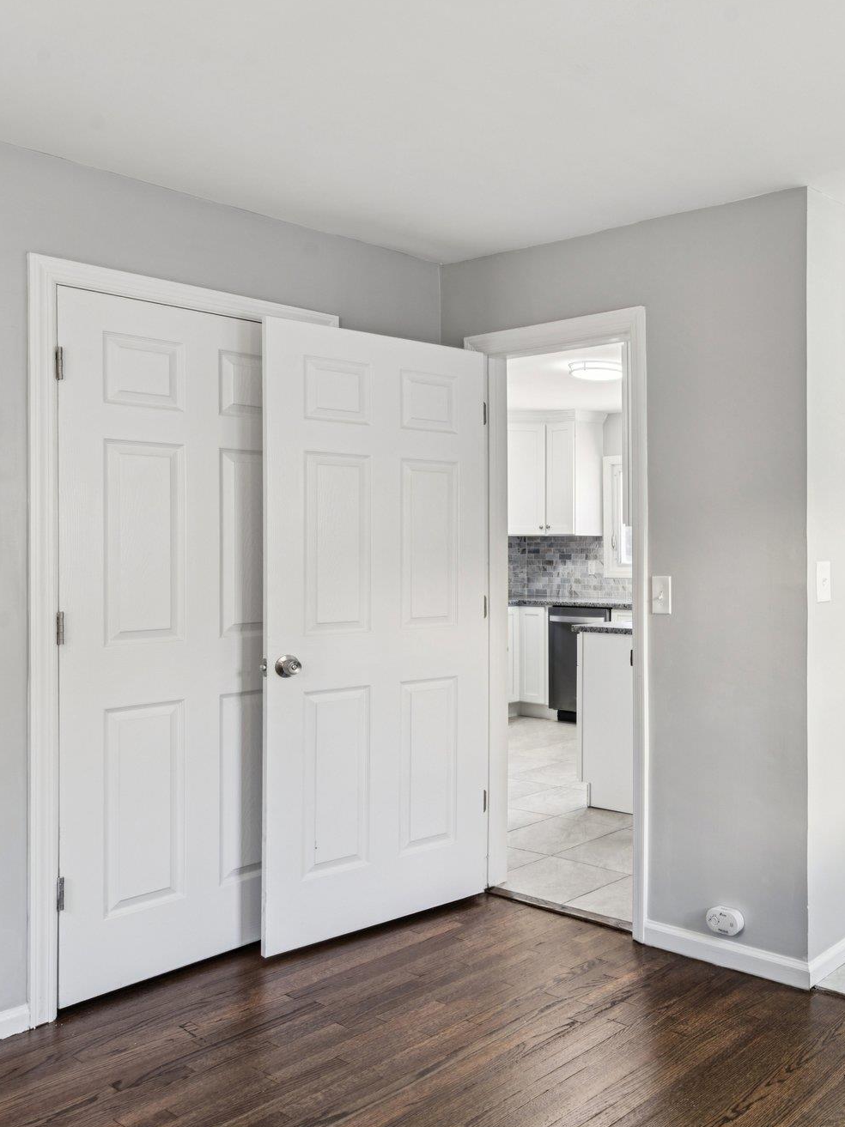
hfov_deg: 42.1
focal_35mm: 30
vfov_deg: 60.0
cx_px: 794
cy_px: 552
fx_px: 977
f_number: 8
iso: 125
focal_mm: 20
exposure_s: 1/6
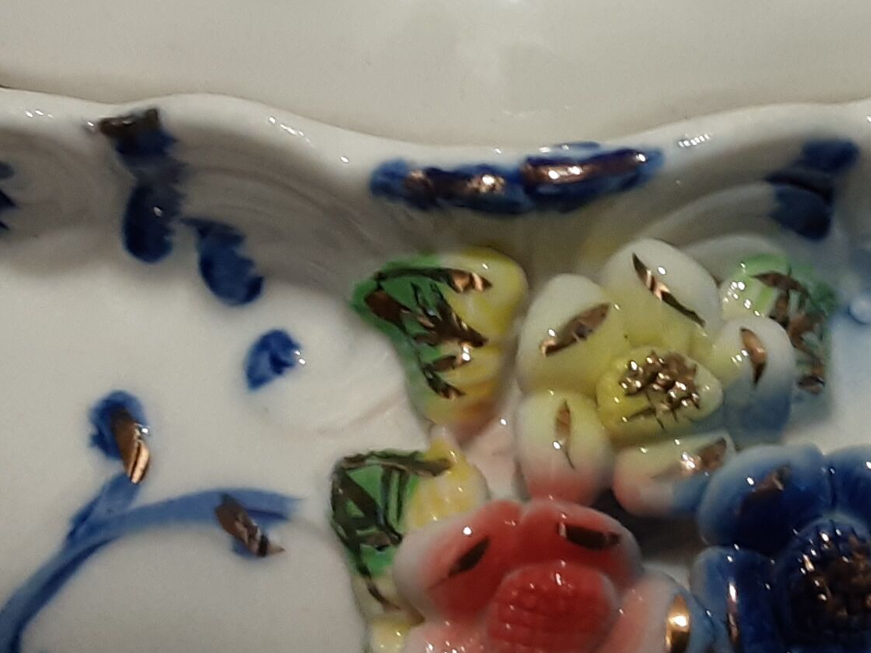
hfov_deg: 23.8
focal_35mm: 82
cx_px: 523
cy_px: 168
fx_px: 2063
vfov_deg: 17.9
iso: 125
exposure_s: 1/33
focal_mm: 2.9
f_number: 1.9
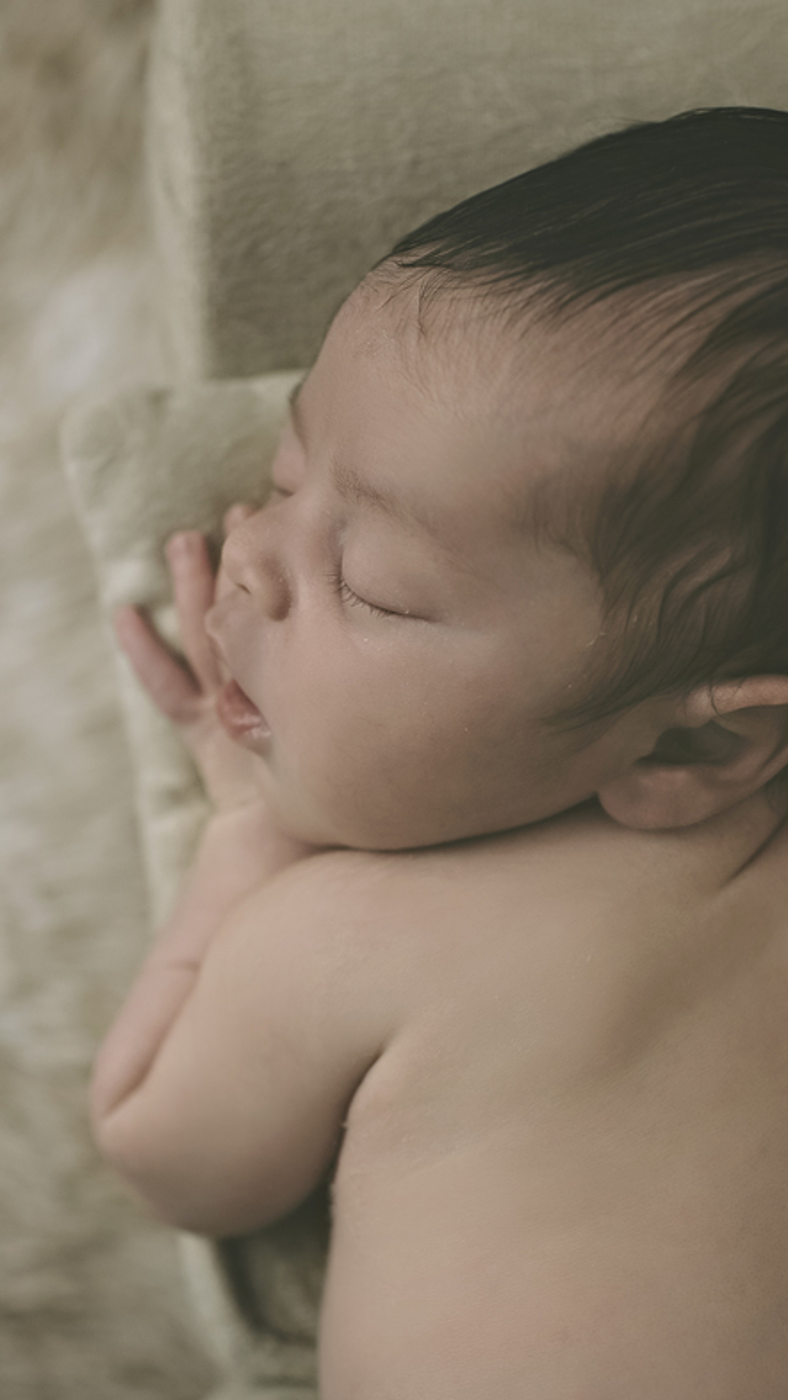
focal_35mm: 56
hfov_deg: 21.5
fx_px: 2079
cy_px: 701
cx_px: 353
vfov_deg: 37.2
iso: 200
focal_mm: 35
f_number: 2.8
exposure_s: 1/250
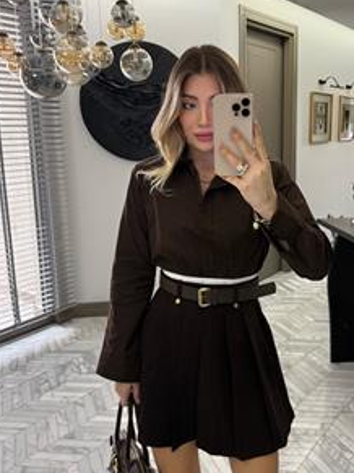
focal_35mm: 33
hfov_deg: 42.8
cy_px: 215
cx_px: 208
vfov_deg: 55.3
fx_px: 450
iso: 400
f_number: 1.78
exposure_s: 1/60
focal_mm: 6.76
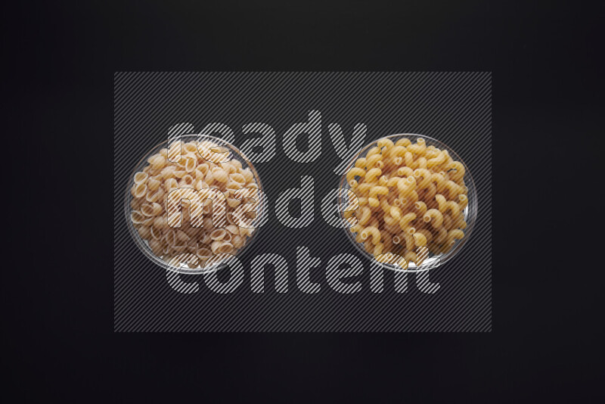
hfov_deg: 39.6
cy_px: 202
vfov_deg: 27.0
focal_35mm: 50
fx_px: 841
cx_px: 302
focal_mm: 50
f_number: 8
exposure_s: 1/100
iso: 100
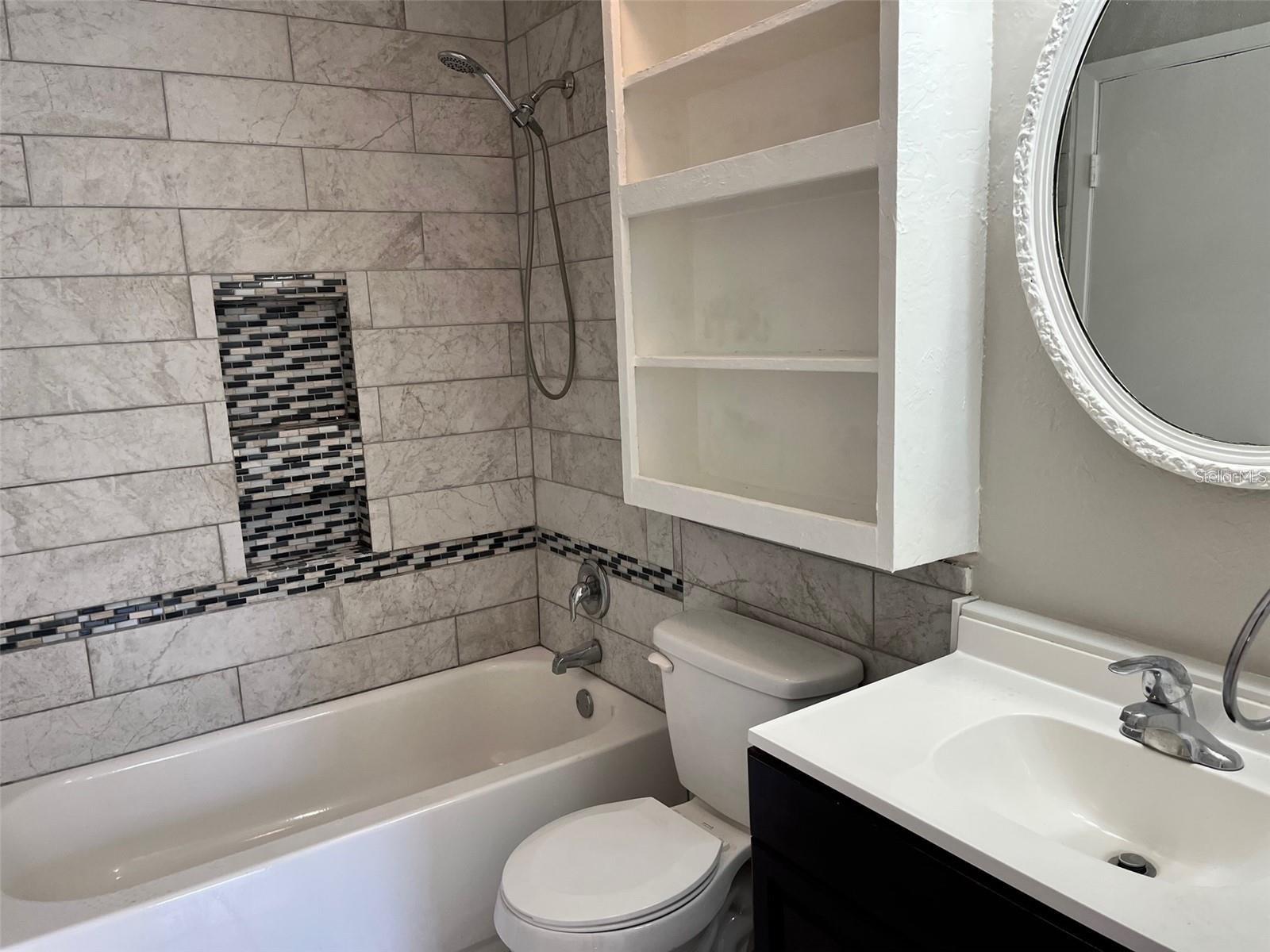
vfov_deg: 53.1
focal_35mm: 26
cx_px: 635
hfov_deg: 67.3
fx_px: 954
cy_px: 476
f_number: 1.6
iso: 80
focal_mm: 5.1
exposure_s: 1/120
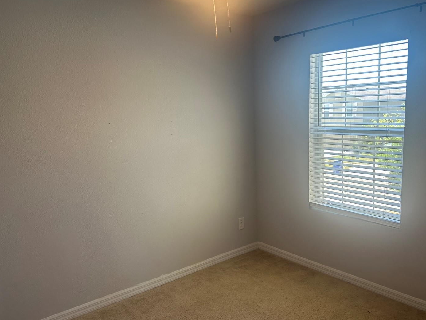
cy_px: 166
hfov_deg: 59.9
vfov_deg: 46.8
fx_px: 369
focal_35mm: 30
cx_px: 225
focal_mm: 5.7
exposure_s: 1/163
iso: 50
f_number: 1.5
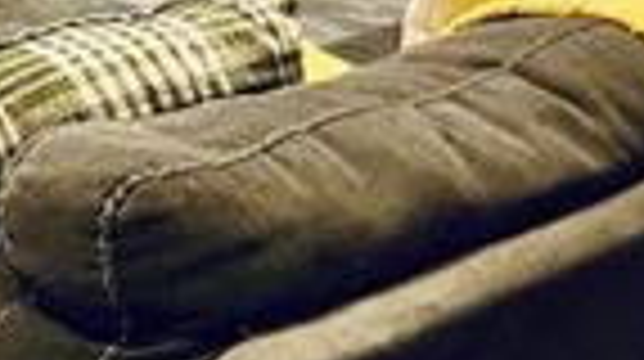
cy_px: -450
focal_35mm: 140
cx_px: -160
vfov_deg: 8.1
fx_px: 2388
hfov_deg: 14.8
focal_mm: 5.1
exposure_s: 1/60
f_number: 1.6
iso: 500
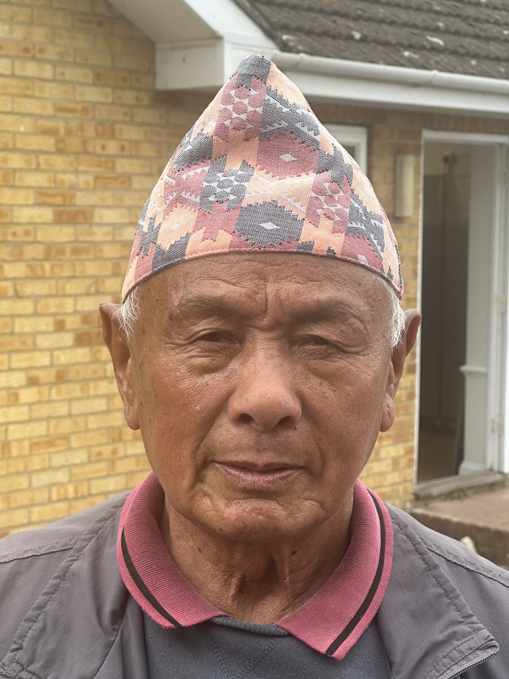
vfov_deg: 25.3
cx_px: 254
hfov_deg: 19.1
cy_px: 340
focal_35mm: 77
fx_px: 1510
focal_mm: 9
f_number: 2.8
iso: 32
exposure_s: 1/99
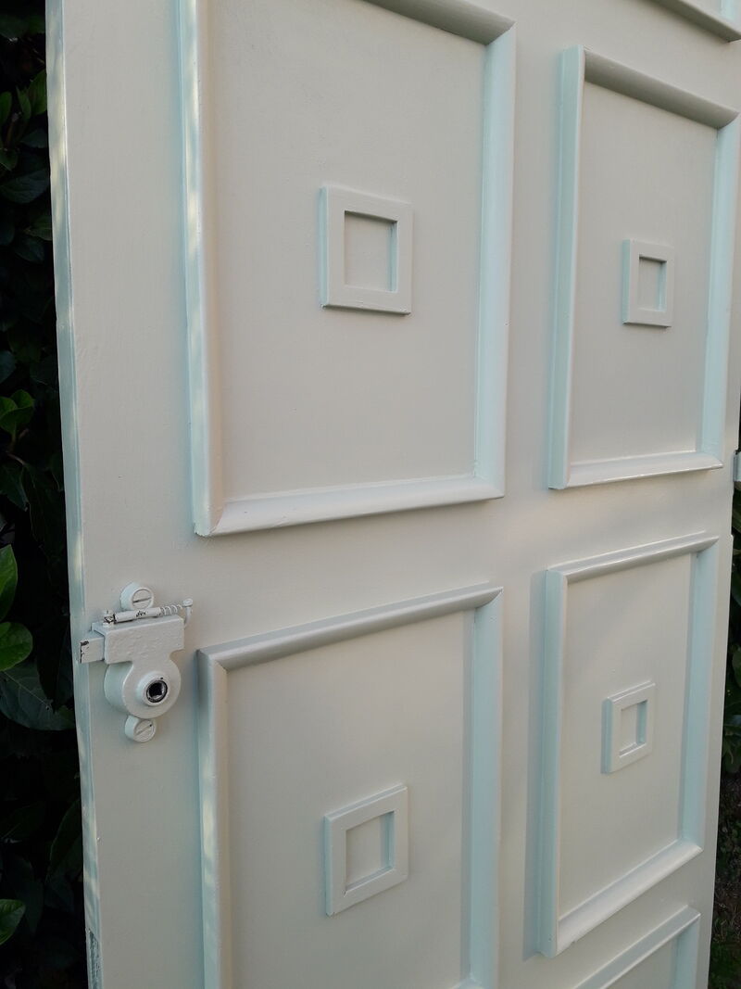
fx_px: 799
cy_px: 494
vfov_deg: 63.4
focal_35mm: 28
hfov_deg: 49.7
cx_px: 370
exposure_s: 1/288
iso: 40
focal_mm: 3.7
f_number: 1.9
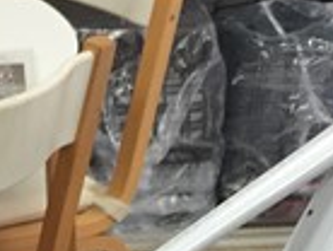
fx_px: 1648
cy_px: 480
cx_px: -5
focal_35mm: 171
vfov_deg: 8.3
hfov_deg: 11.4
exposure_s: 1/30
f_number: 2.2
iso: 50
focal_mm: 4.15
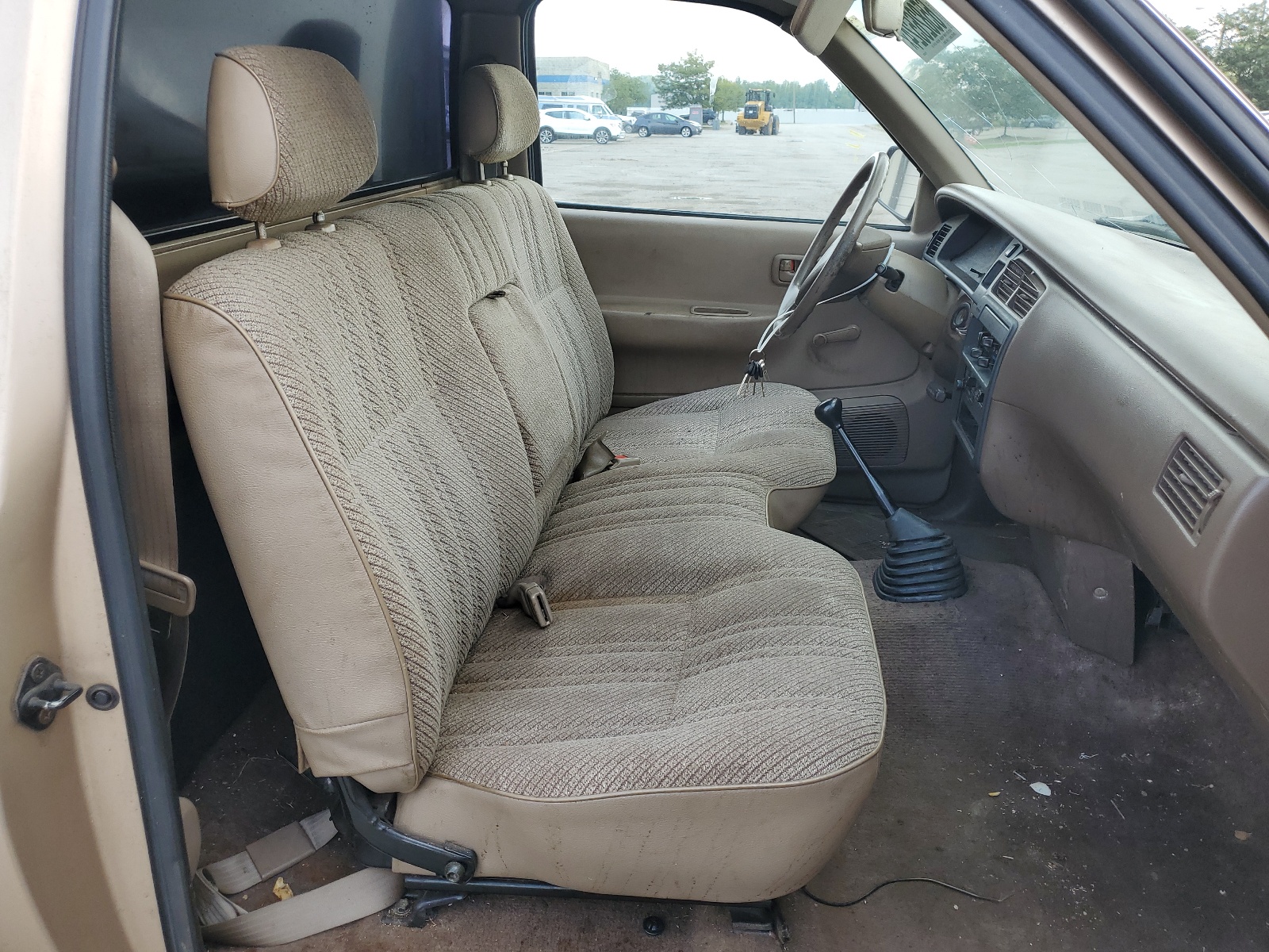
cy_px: 476
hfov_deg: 67.3
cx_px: 634
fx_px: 953
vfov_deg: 53.1
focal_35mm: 26
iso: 50
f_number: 1.5
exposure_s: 1/435
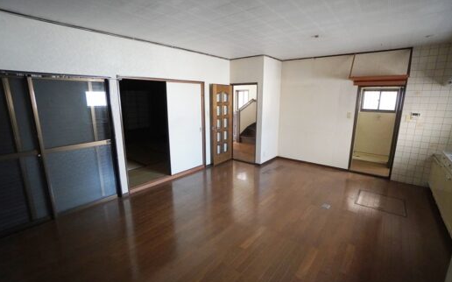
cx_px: 232
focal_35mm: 16
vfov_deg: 71.2
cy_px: 143
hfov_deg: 97.8
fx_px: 197
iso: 5000
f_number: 4
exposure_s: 1/160
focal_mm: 10
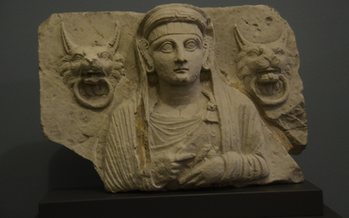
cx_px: 177
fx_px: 590
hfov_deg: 33.0
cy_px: 103
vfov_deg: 21.0
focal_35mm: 62
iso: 1250
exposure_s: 1/8
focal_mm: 40
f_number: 4.5
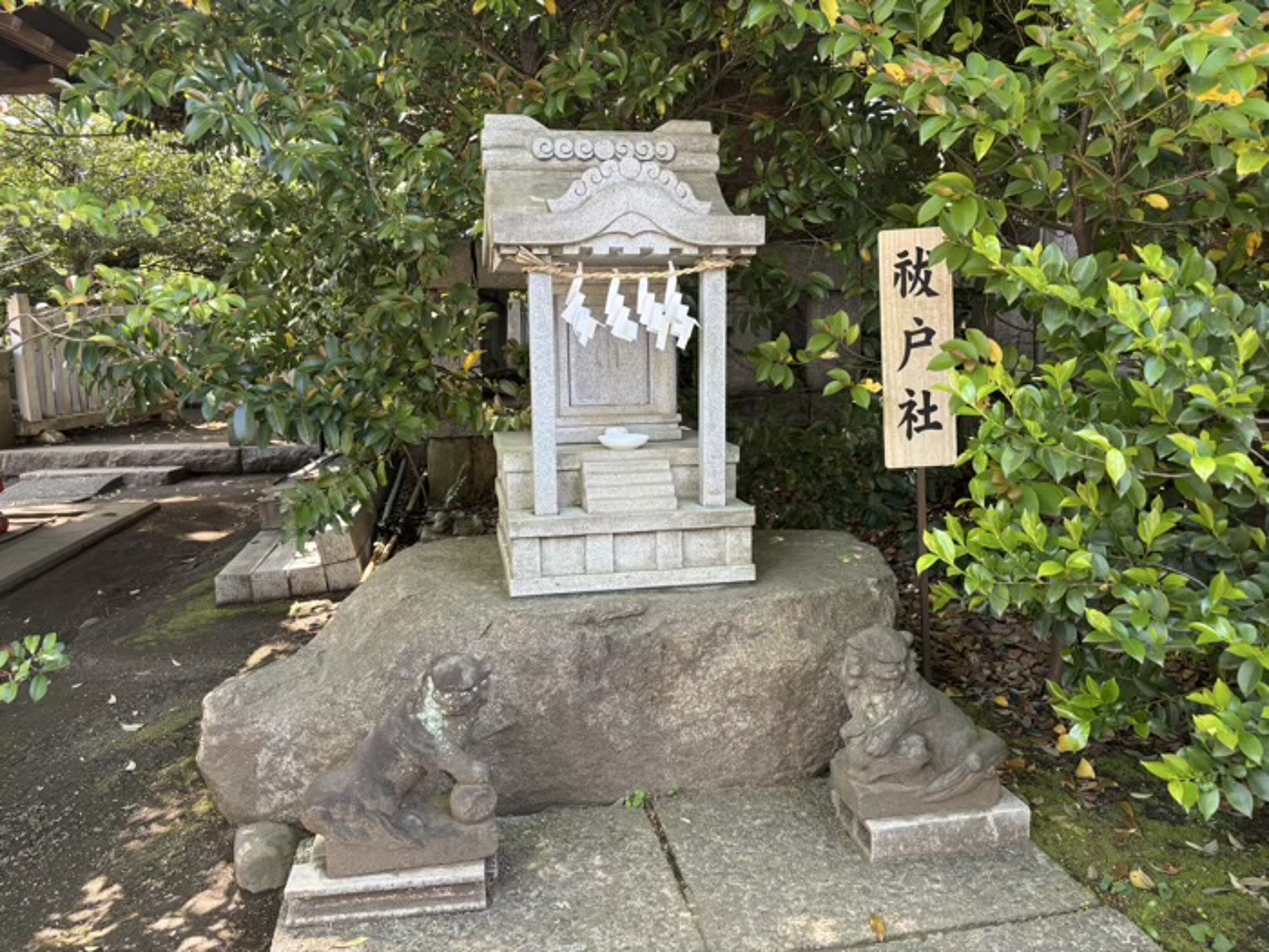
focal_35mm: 26
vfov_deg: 53.1
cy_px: 476
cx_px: 634
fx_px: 953
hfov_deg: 67.3
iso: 100
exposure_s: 1/121
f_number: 1.6
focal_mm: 5.96
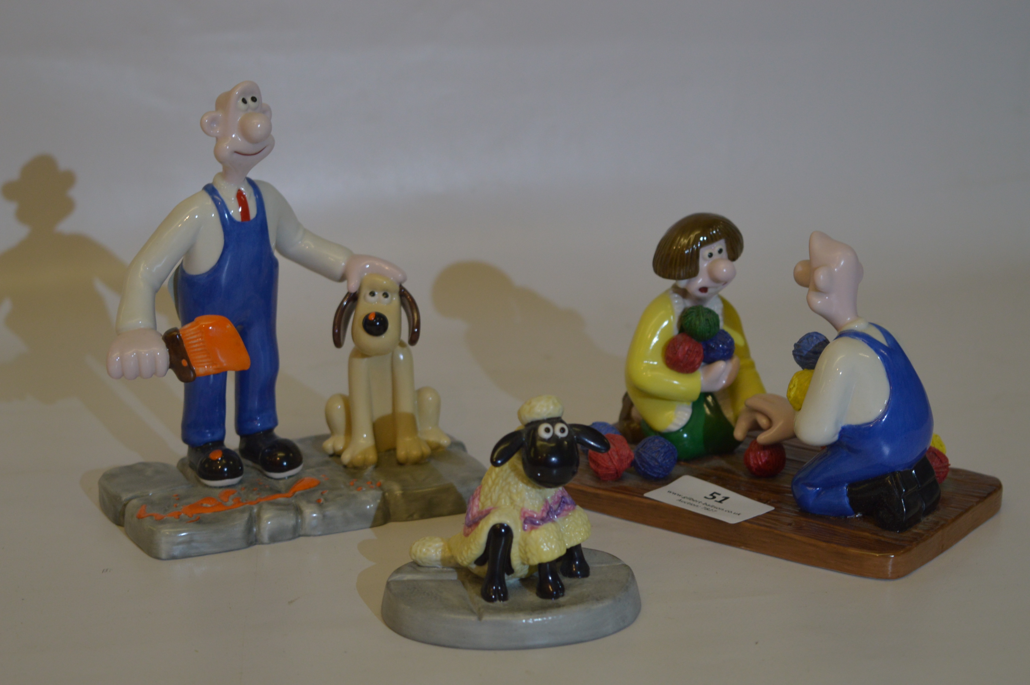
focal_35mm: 75
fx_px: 2144
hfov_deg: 27.0
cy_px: 342
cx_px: 515
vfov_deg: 18.1
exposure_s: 1/60
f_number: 5.6
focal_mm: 50
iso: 640
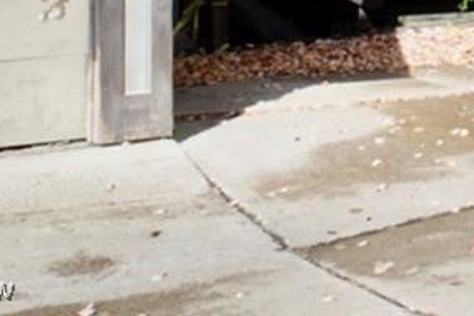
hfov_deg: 18.5
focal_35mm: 97
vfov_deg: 12.8
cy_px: -248
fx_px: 1277
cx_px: 718
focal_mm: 18
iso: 200
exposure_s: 1/320
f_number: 9
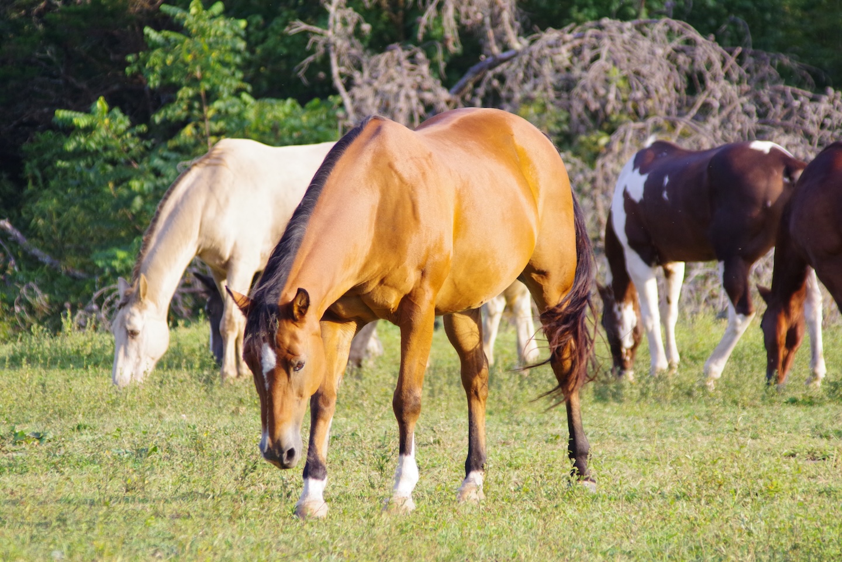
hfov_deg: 7.3
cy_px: 281
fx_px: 6619
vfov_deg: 4.9
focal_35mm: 283
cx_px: 421
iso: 1250
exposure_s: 1/500
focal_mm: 189
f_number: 6.7
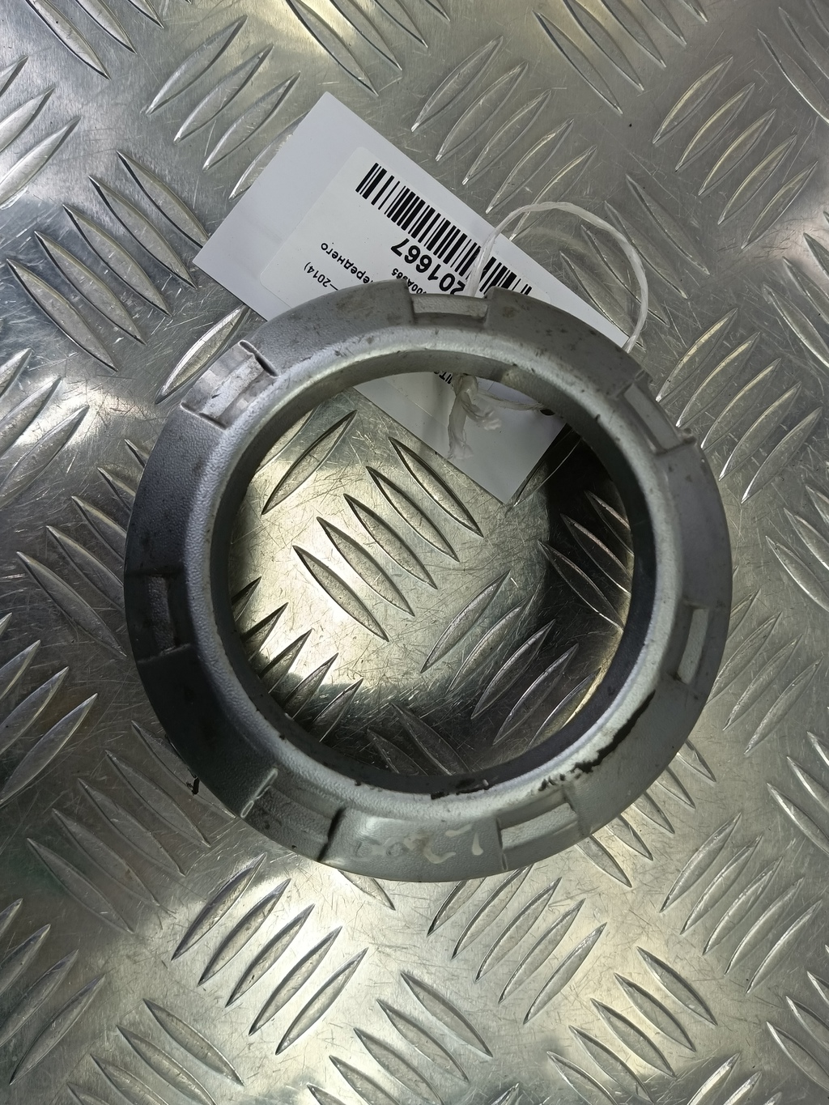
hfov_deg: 58.9
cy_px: 552
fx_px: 734
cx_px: 414
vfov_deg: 73.9
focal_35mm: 23
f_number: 1.6
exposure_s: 1/100
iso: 128
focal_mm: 4.11
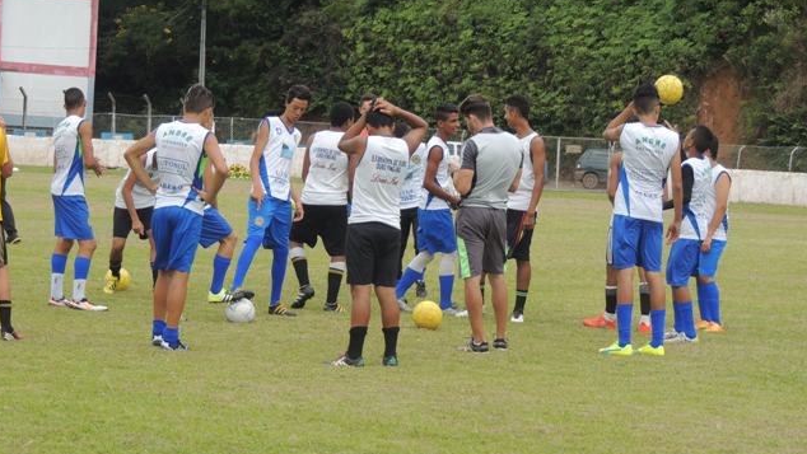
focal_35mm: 132
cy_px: 209
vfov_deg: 9.2
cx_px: 401
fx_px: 2825
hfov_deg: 16.3
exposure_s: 1/400
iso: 100
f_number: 4.2
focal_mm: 21.4
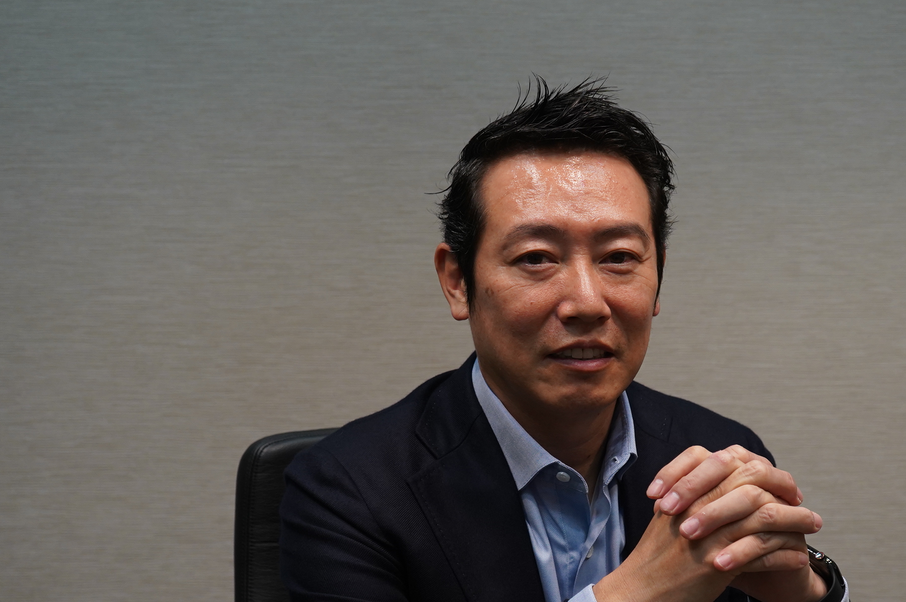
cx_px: 565
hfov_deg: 32.3
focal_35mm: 62
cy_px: 458
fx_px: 1559
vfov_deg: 21.7
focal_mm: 37
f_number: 5
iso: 1250
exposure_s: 1/160
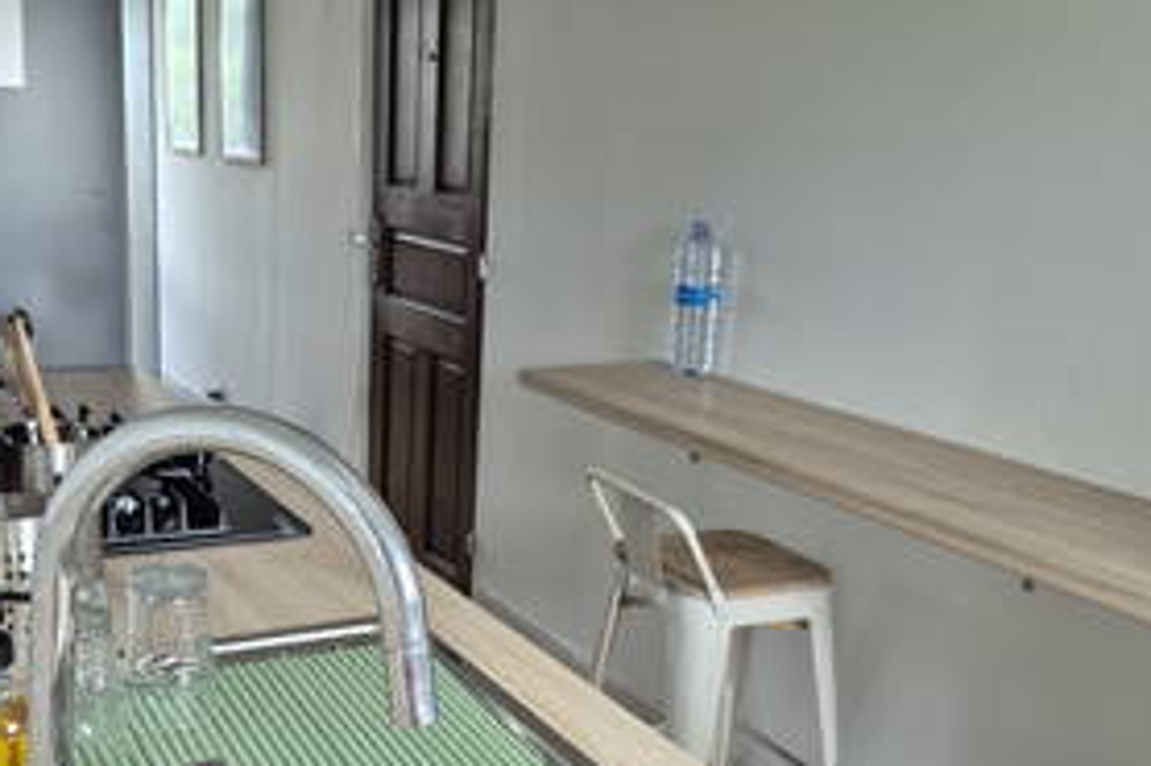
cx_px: 522
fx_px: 991
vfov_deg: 41.9
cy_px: 493
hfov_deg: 60.2
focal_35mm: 31
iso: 200
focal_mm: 5.4
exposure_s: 1/180
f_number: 1.8
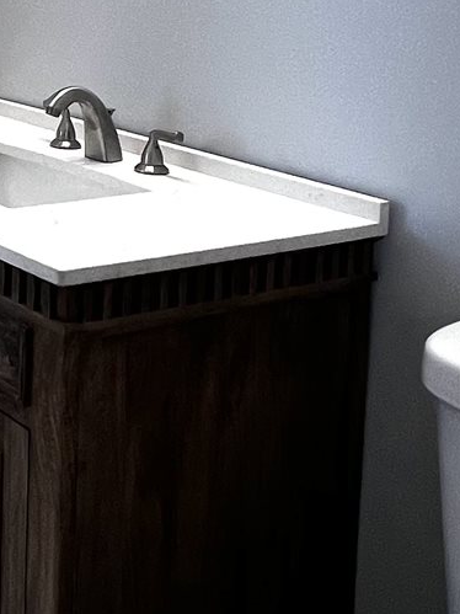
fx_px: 1064
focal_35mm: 60
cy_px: 7
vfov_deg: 30.1
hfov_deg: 20.6
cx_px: -242
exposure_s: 1/120
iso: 80
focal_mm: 1.57
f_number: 1.8
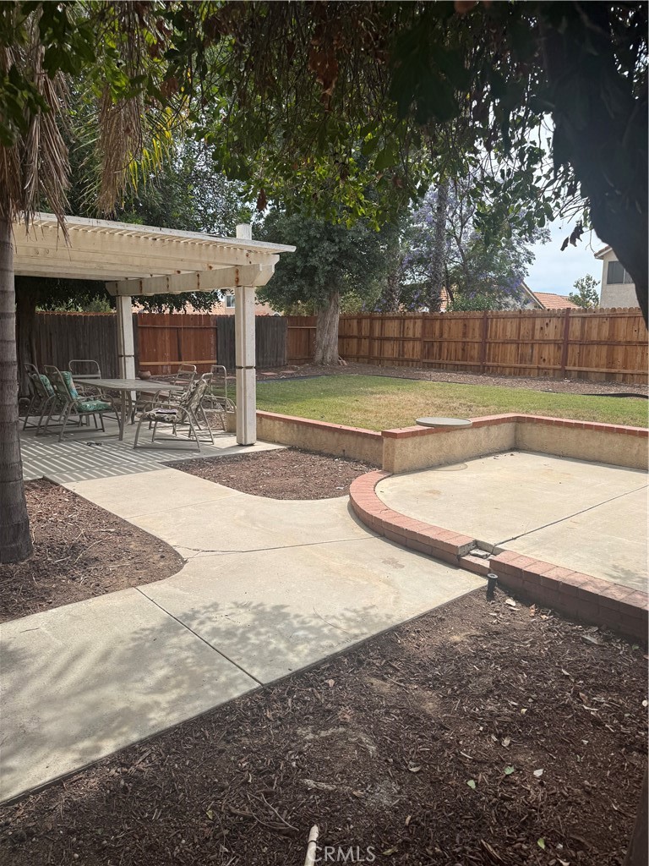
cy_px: 433
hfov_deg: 56.8
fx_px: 600
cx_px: 324
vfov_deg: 71.6
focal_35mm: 24
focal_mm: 6.76
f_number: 1.78
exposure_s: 1/2506
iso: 80
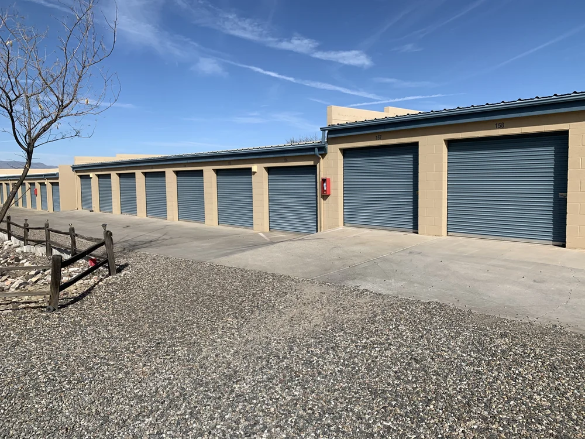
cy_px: 220
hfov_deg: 67.3
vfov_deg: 53.1
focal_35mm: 26
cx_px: 292
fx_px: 439
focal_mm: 4.25
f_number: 1.8
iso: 25
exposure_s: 1/3289
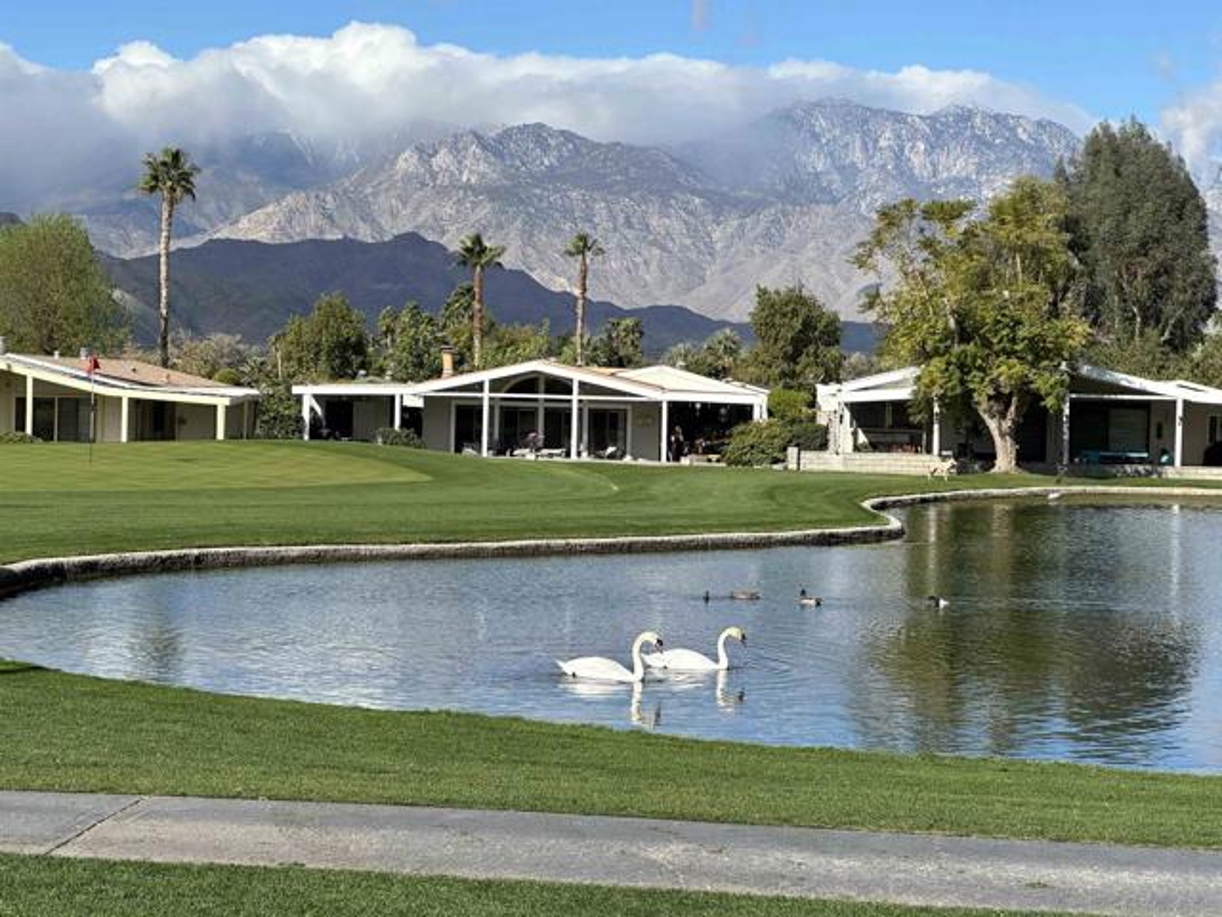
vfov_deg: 19.1
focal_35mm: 77
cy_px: 458
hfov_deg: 25.3
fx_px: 2718
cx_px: 611
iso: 32
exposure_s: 1/978
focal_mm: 9
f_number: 2.8
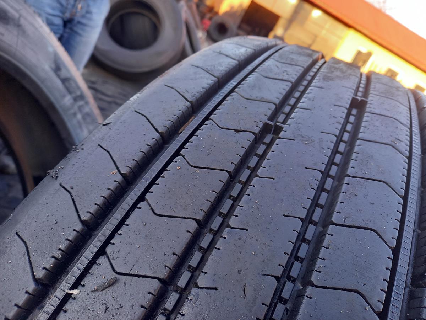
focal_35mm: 25
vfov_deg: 54.9
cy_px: 160
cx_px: 213
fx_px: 308
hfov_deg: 69.4
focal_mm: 4.65
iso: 80
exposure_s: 1/50
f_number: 1.8
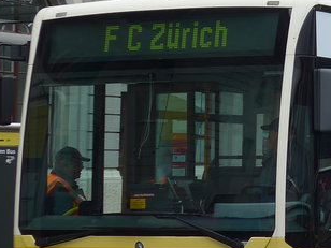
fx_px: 1826
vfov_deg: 7.8
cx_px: 477
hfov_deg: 10.1
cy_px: 31
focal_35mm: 191
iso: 80
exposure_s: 1/800
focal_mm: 10.1
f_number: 3.2
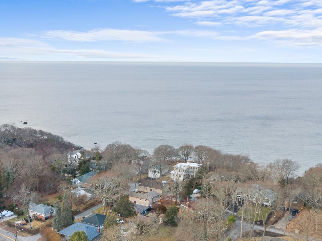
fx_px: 400
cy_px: 207
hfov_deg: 43.3
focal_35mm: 43
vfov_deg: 32.3
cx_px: 109
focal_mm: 8.67
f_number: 1.8
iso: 180
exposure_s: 1/500
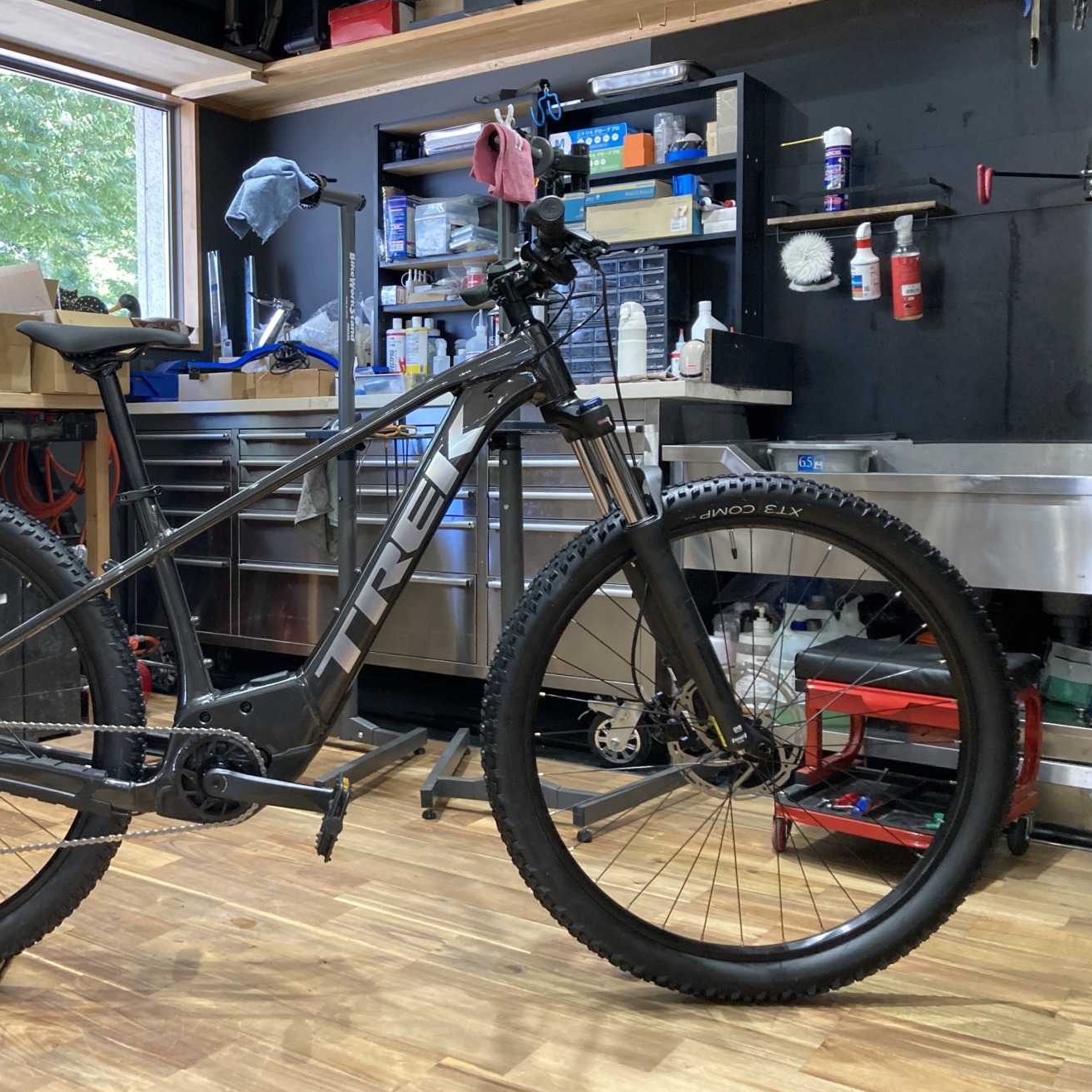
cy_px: 515
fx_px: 1285
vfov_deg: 46.0
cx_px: 307
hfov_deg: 44.9
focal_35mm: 36
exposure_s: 1/50
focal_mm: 3.99
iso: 160
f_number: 1.8
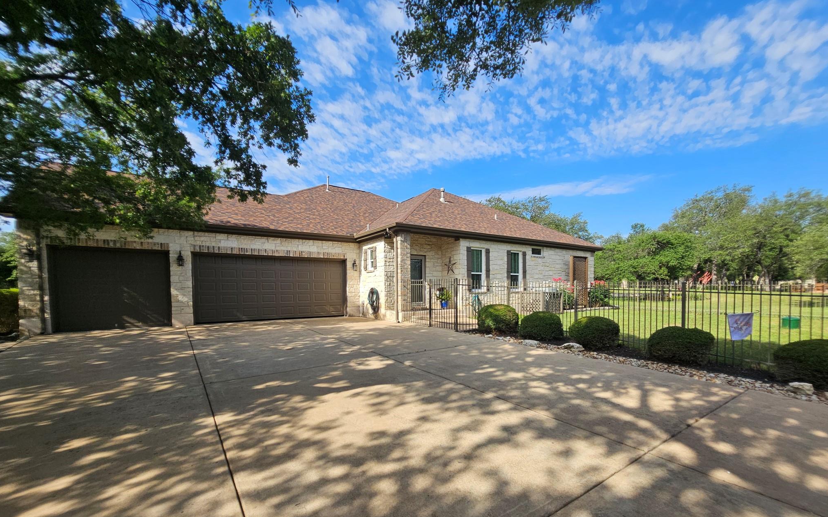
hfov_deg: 105.3
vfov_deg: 78.0
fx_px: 316
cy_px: 302
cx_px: 419
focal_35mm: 14
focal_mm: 2.2
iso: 50
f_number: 2.2
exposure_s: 1/1672
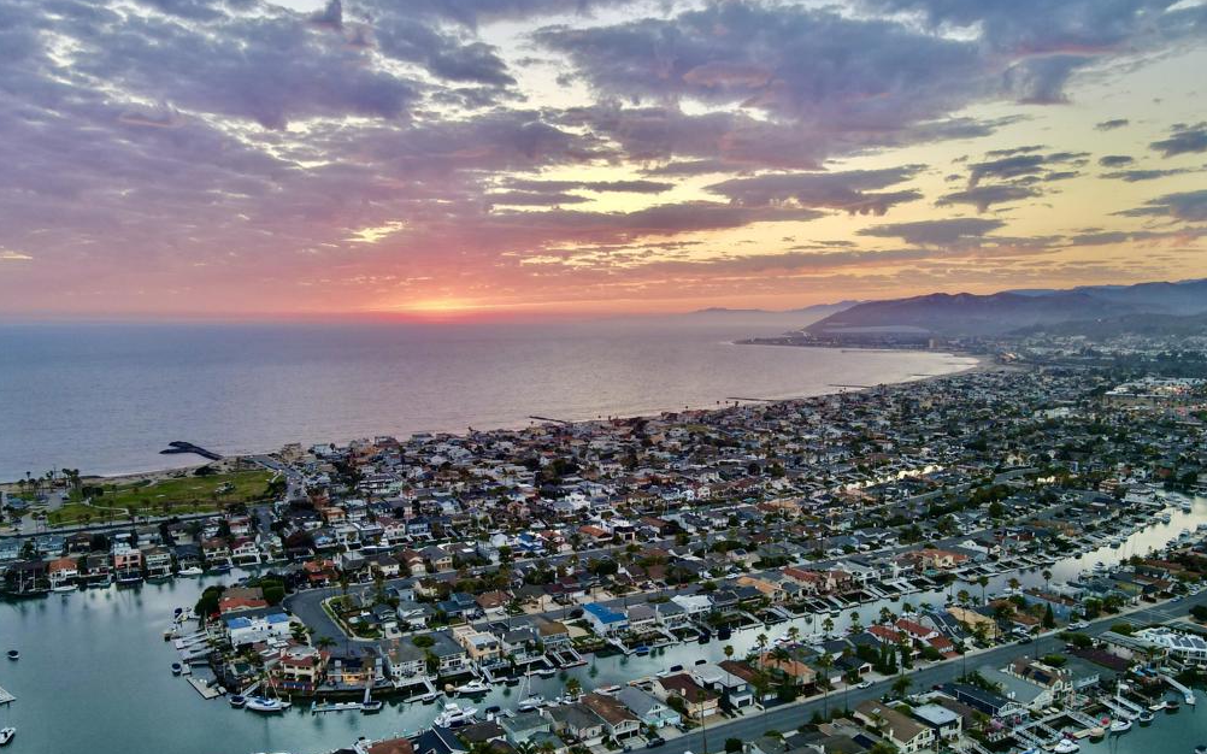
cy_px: 440
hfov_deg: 70.4
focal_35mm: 26
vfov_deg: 47.4
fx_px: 855
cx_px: 611
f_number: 2.8
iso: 100
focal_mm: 4.5
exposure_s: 1/15
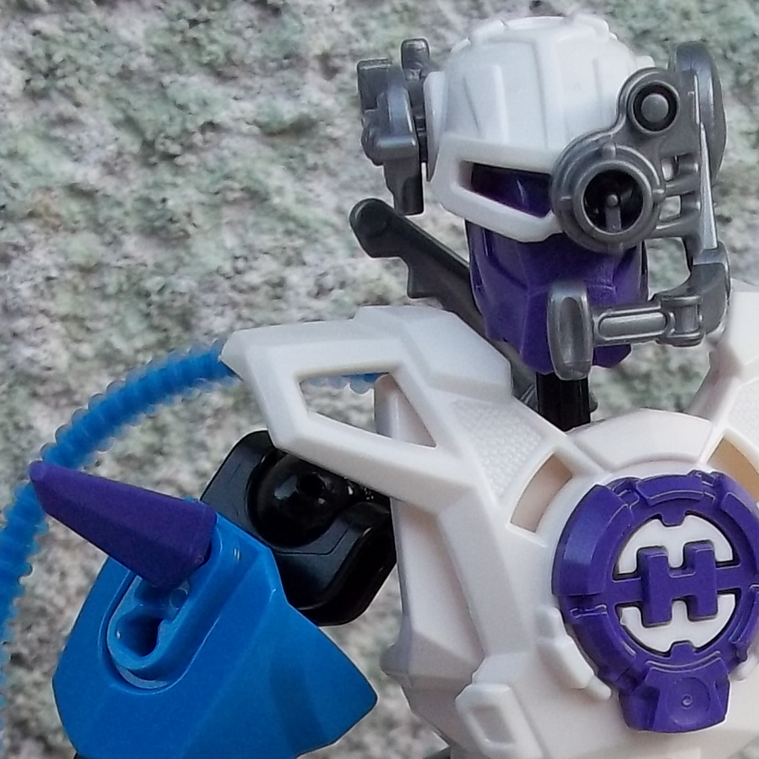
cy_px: 1070
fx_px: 2505
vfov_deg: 16.0
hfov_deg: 17.1
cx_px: 623
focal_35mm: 101
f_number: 2.9
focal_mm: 5.7
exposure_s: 1/100
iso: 80
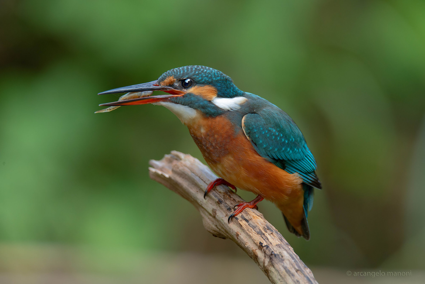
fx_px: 7083
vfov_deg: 2.3
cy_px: 142
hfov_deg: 3.4
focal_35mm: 600
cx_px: 212
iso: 3600
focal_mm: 600
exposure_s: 1/1000
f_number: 8
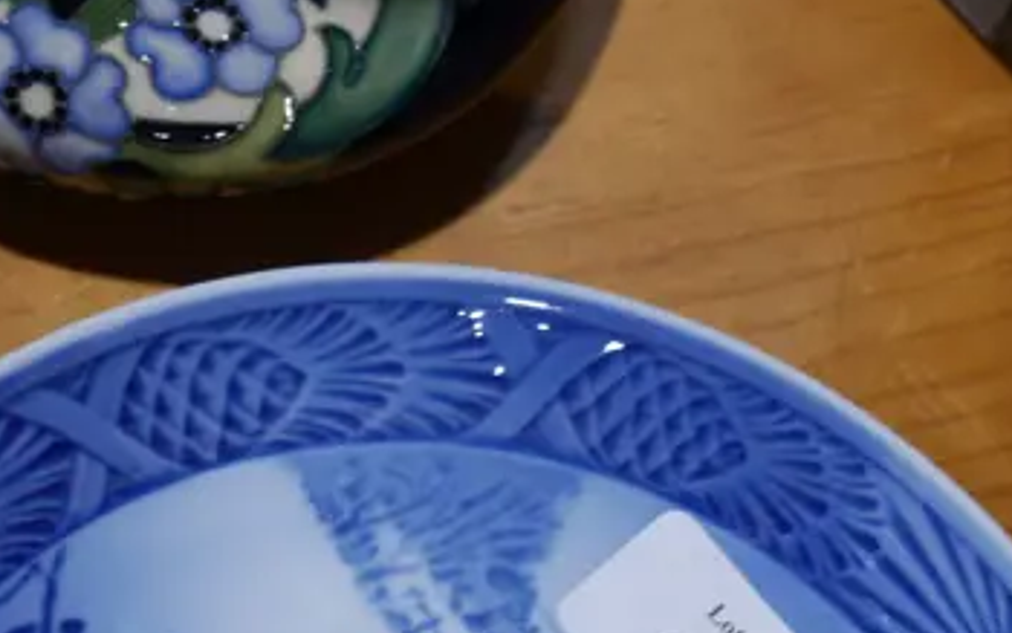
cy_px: 1082
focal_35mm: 155
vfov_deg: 8.2
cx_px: 1142
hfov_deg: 13.2
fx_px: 4276
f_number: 5.3
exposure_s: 1/60
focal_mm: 25
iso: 200
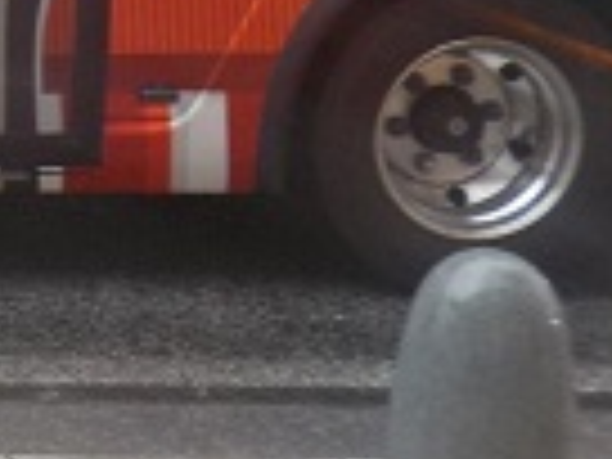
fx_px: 2334
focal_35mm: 132
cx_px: -508
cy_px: -207
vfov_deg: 10.9
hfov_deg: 13.4
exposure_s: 1/30
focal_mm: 4.1
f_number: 3.3
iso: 125
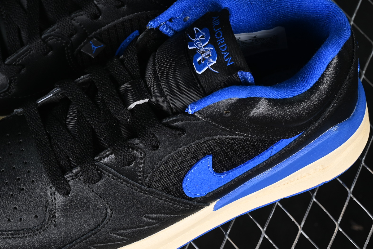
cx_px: 110
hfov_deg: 16.1
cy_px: 71
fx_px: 1316
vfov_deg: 10.8
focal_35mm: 127
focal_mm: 48
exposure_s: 1/50
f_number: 6.3
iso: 160
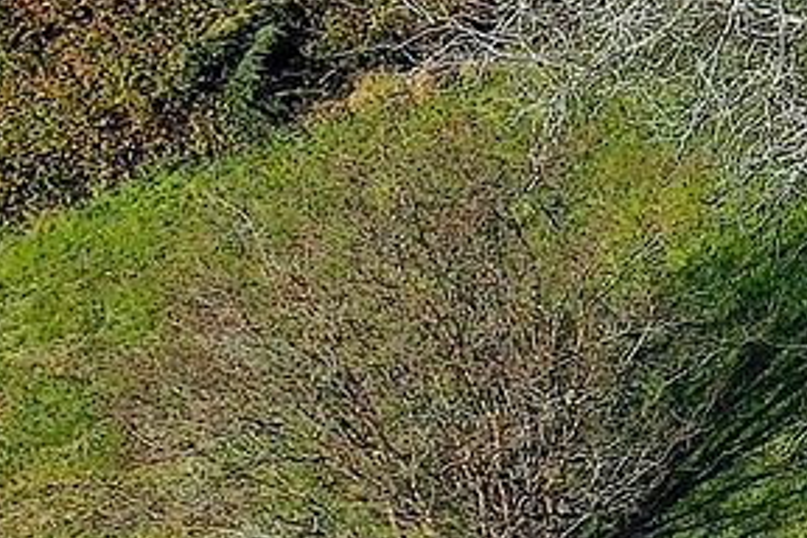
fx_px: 4461
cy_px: 38
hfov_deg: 8.0
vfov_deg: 6.9
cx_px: 2827
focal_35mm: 199
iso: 100
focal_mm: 10.26
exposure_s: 1/500
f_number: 6.3
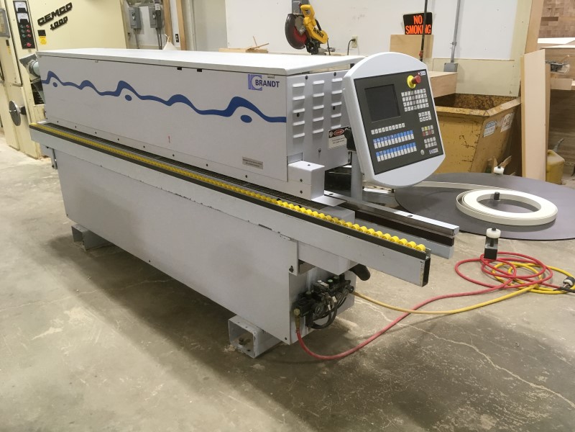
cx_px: 288
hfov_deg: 61.7
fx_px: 482
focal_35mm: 29
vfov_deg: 48.2
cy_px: 216
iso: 40
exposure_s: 1/30
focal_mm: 4.15
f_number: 2.2
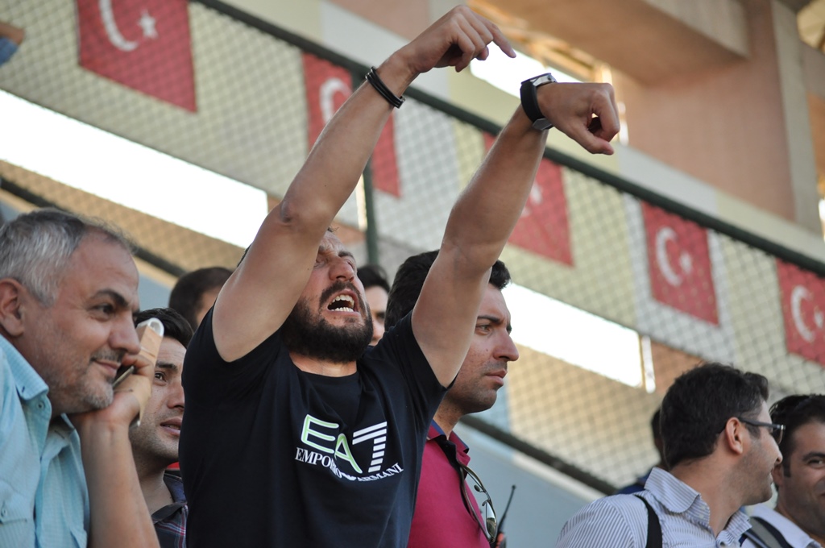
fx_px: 3364
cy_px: 274
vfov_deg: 9.3
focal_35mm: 147
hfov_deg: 14.0
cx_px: 412
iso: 800
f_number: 4.5
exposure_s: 1/1000
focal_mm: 98
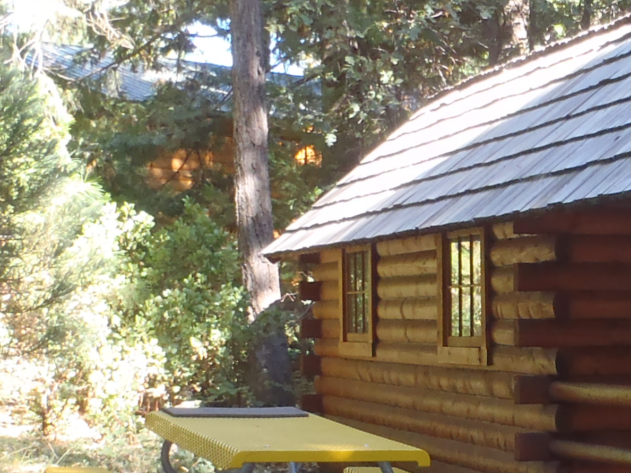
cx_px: 719
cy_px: 357
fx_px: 1841
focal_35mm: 101
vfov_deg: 14.6
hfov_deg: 18.6
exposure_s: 1/30
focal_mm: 5
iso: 125
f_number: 3.9
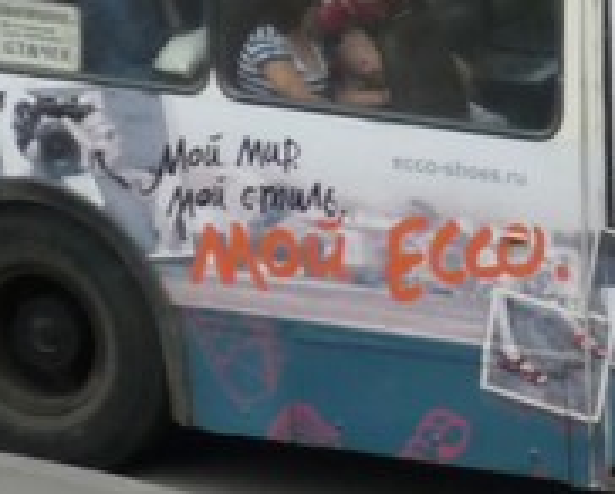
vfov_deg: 3.4
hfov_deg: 4.3
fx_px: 8200
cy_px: -169
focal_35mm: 450
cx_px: 845
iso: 100
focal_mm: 13.6
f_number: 4.4
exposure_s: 1/80
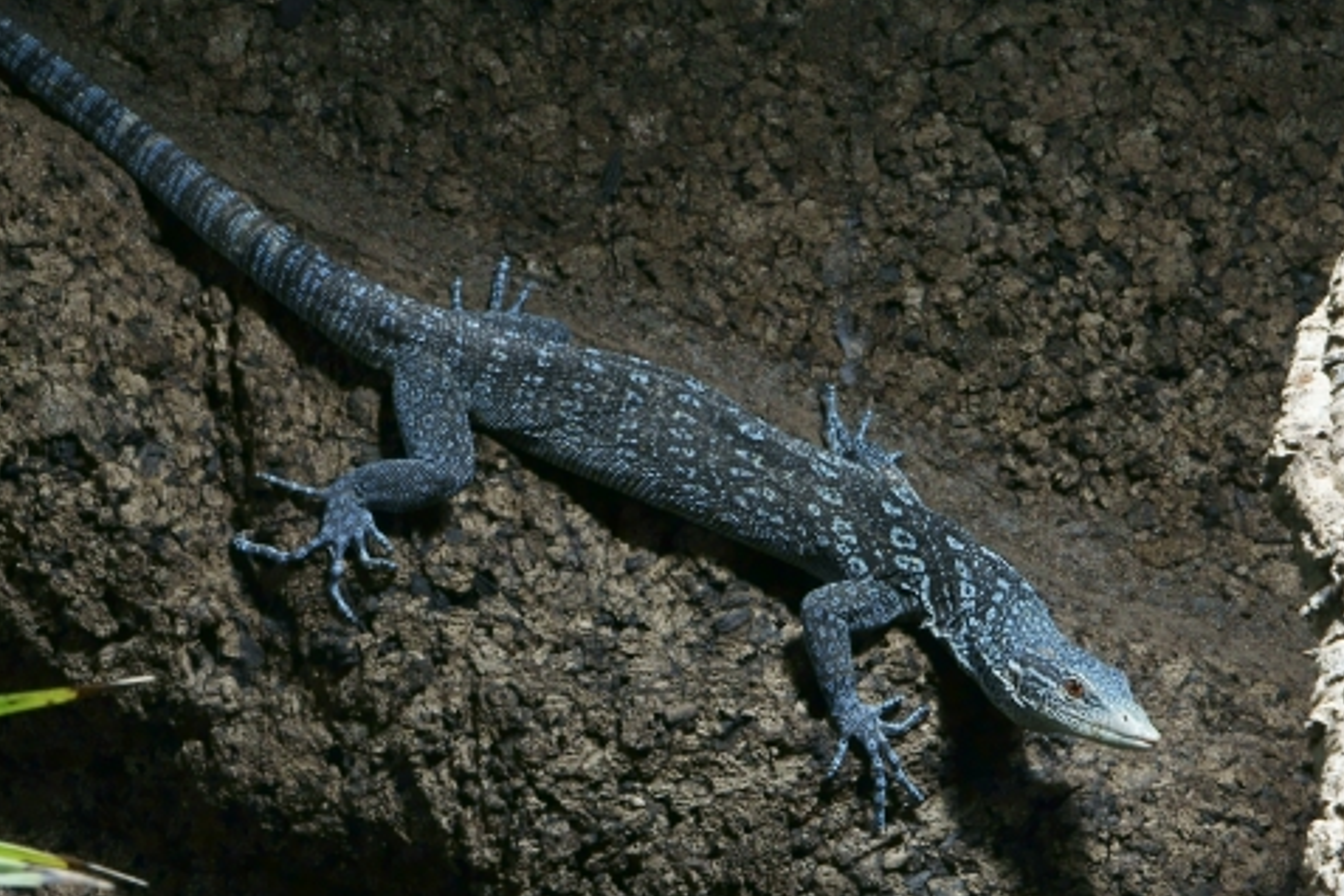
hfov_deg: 11.7
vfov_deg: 7.8
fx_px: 6570
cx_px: 456
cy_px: 492
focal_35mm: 176
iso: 400
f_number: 11
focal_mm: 70
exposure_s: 1/25
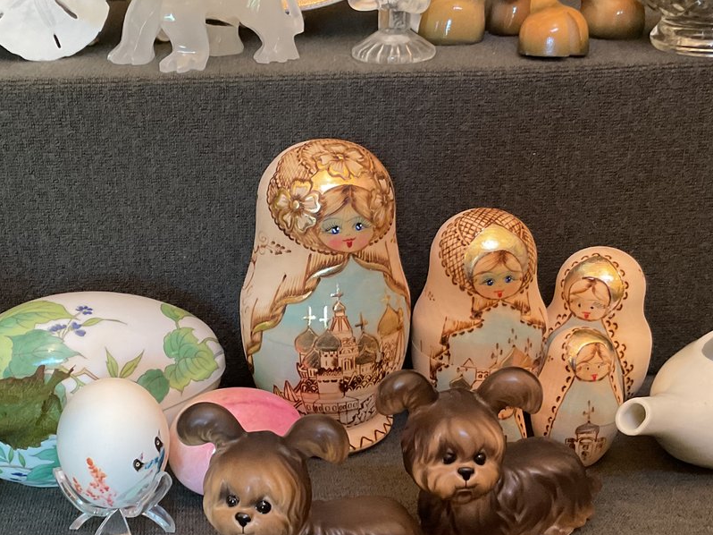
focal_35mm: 55
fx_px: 1133
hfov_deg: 34.8
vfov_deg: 26.5
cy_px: 321
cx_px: 288
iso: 200
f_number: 1.8
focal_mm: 3
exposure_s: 1/40
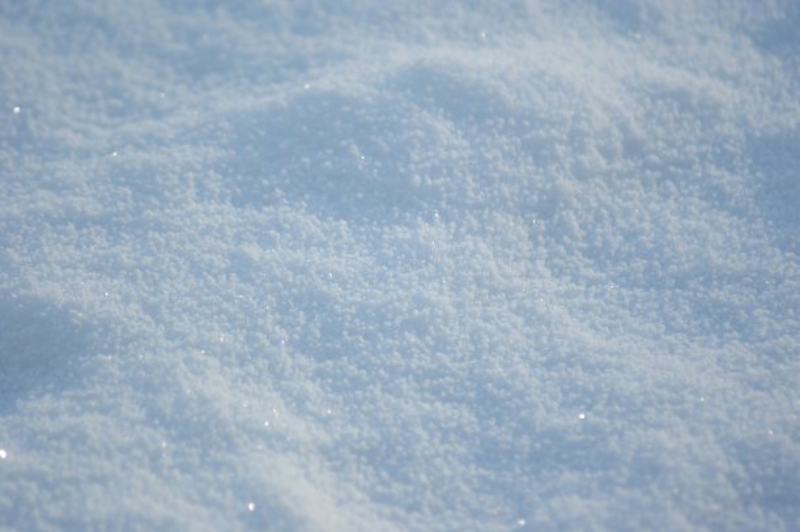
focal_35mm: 450
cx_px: 400
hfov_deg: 4.6
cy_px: 266
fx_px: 9992
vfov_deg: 3.1
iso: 320
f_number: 5.6
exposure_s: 1/500
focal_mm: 300
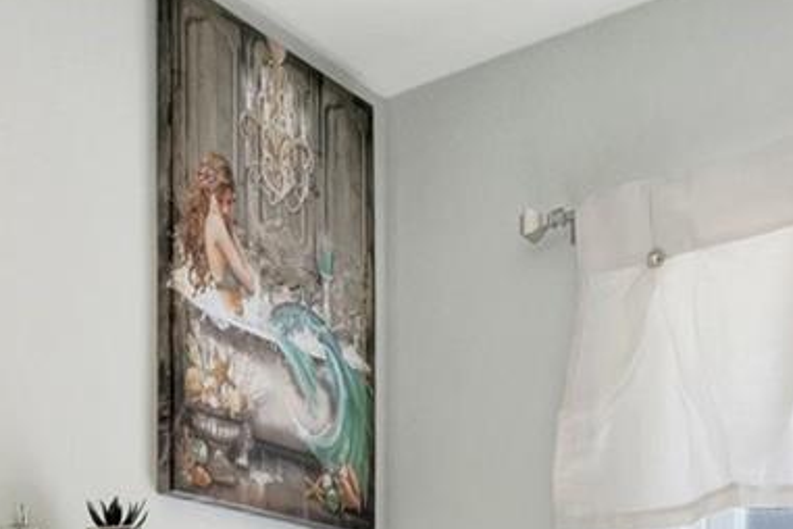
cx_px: 50
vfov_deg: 19.5
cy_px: 728
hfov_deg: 30.2
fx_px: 1388
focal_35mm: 63
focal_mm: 10
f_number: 8
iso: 250
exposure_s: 1/80
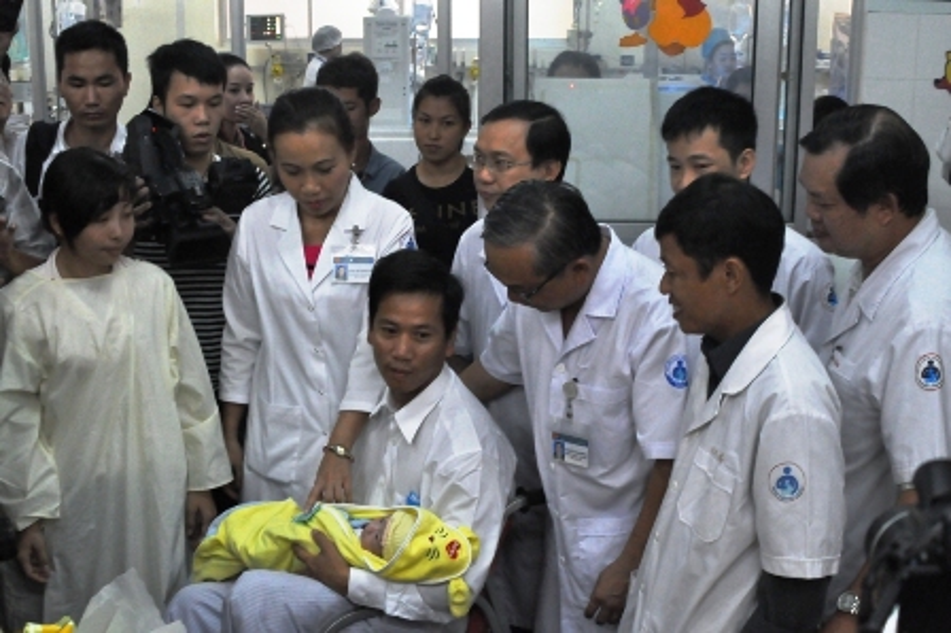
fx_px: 1386
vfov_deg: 25.7
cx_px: 476
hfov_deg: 37.9
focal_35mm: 52
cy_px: 316
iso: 3200
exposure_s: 1/100
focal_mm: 35
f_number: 5
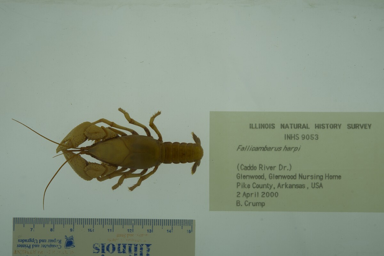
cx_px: 192
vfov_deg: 22.6
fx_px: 640
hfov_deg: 33.4
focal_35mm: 60
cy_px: 128
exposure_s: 1/100
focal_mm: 60
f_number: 9
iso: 50
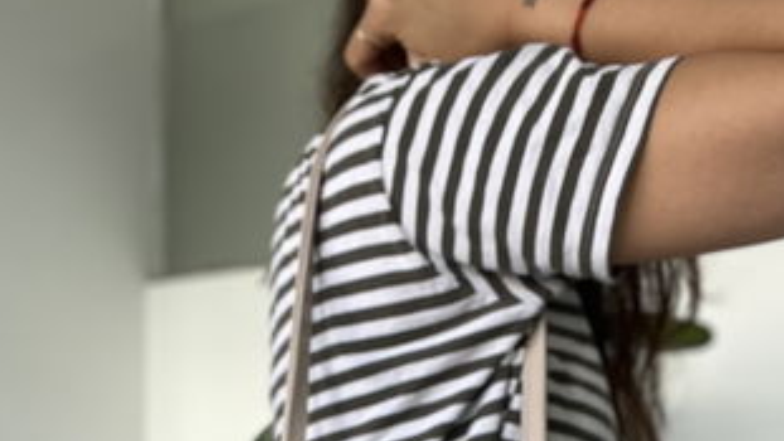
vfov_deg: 18.9
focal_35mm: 56
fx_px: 1164
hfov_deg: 37.1
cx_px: 333
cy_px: 662
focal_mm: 2.71
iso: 80
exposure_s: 1/121
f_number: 2.2
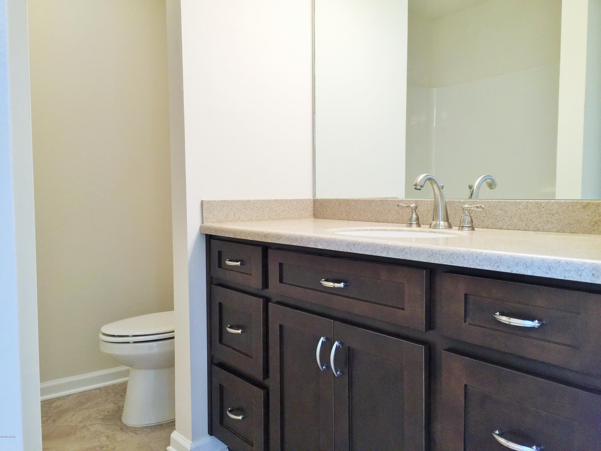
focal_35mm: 29
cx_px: 300
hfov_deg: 61.7
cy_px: 226
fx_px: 503
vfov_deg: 48.2
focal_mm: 4.15
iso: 32
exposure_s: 1/15
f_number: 2.2
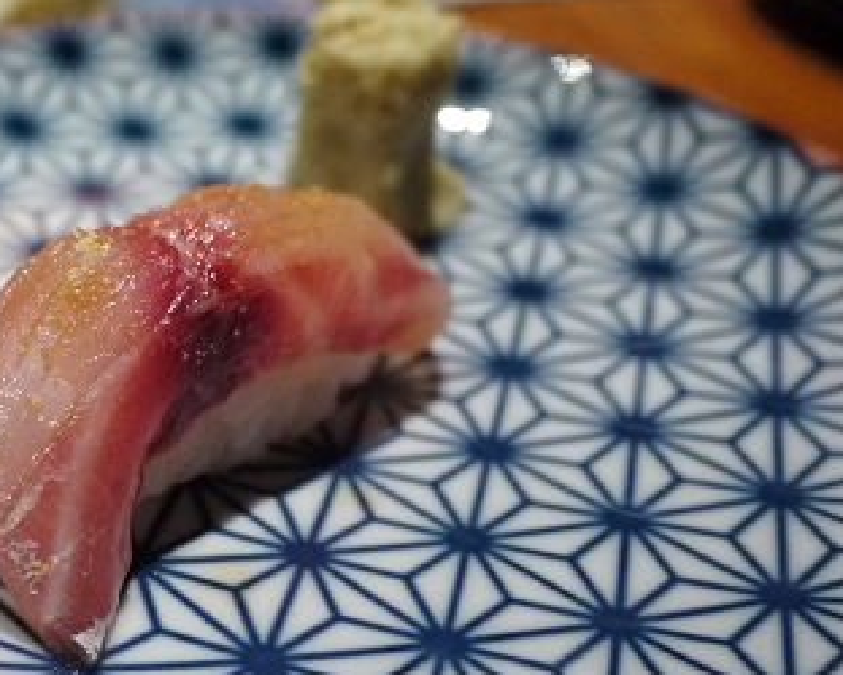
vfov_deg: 27.2
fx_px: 1398
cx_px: 76
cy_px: 356
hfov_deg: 31.9
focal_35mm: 56
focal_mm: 14
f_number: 2.5
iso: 800
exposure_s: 1/30
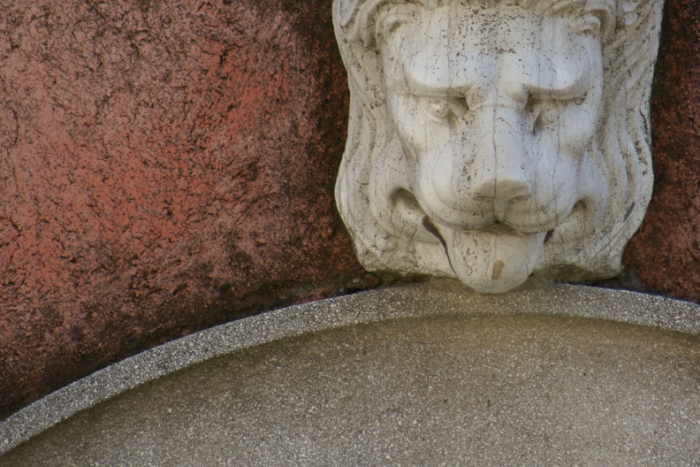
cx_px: 526
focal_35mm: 727
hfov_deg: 2.8
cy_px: 146
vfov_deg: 1.9
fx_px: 14135
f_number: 5.6
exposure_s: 1/500
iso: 100
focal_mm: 300
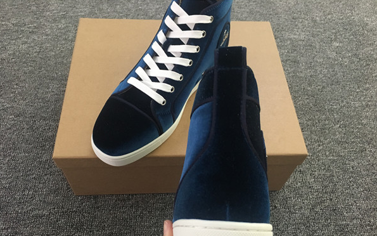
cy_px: 141
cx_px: 188
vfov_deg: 40.4
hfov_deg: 61.2
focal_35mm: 31
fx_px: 319
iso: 250
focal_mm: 4.15
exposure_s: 1/33
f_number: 2.2
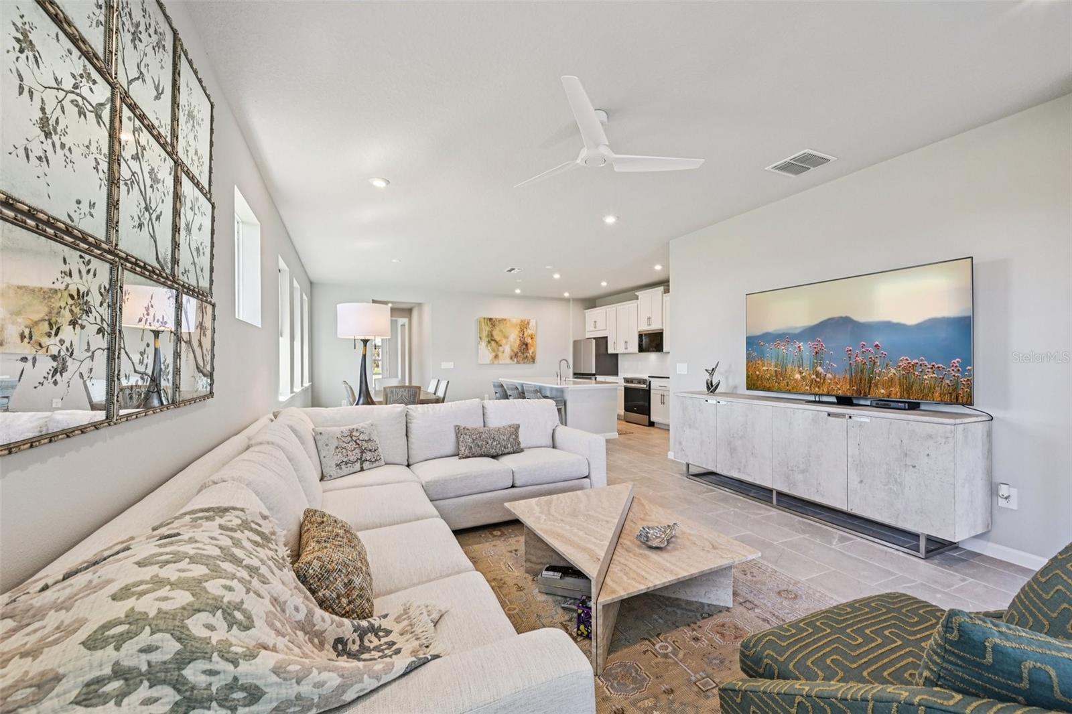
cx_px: 536
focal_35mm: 14
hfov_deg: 104.3
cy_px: 357
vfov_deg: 81.2
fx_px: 417
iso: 400
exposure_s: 1/60
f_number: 8
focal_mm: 14
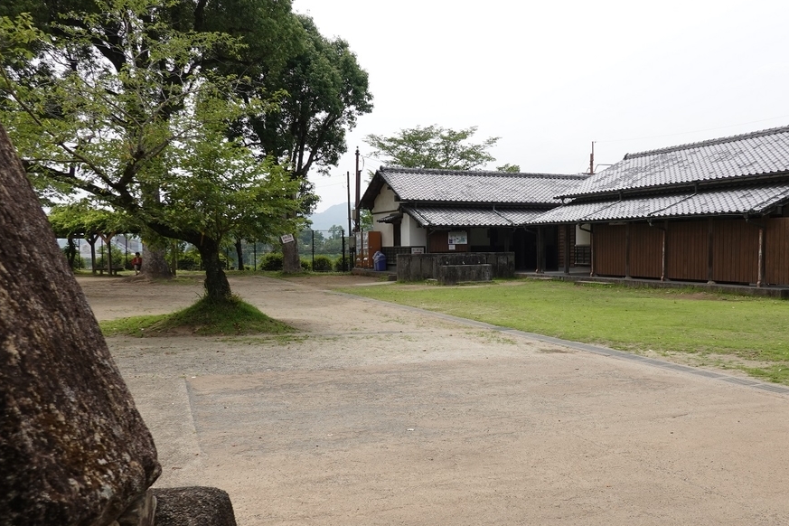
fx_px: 723
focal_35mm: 33
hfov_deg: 56.8
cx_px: 471
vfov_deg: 39.9
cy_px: 294
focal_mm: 9
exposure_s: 1/640
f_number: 4.5
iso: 125
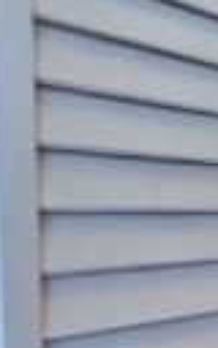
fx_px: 1046
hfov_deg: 5.8
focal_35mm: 110
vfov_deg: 18.8
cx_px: 1185
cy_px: 258
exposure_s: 1/60
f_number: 2.2
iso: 250
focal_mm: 2.2
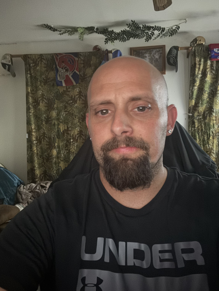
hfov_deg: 46.8
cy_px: 146
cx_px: 110
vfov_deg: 60.0
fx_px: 253
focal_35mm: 30
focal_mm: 2.69
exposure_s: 1/7
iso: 1000
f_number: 1.9
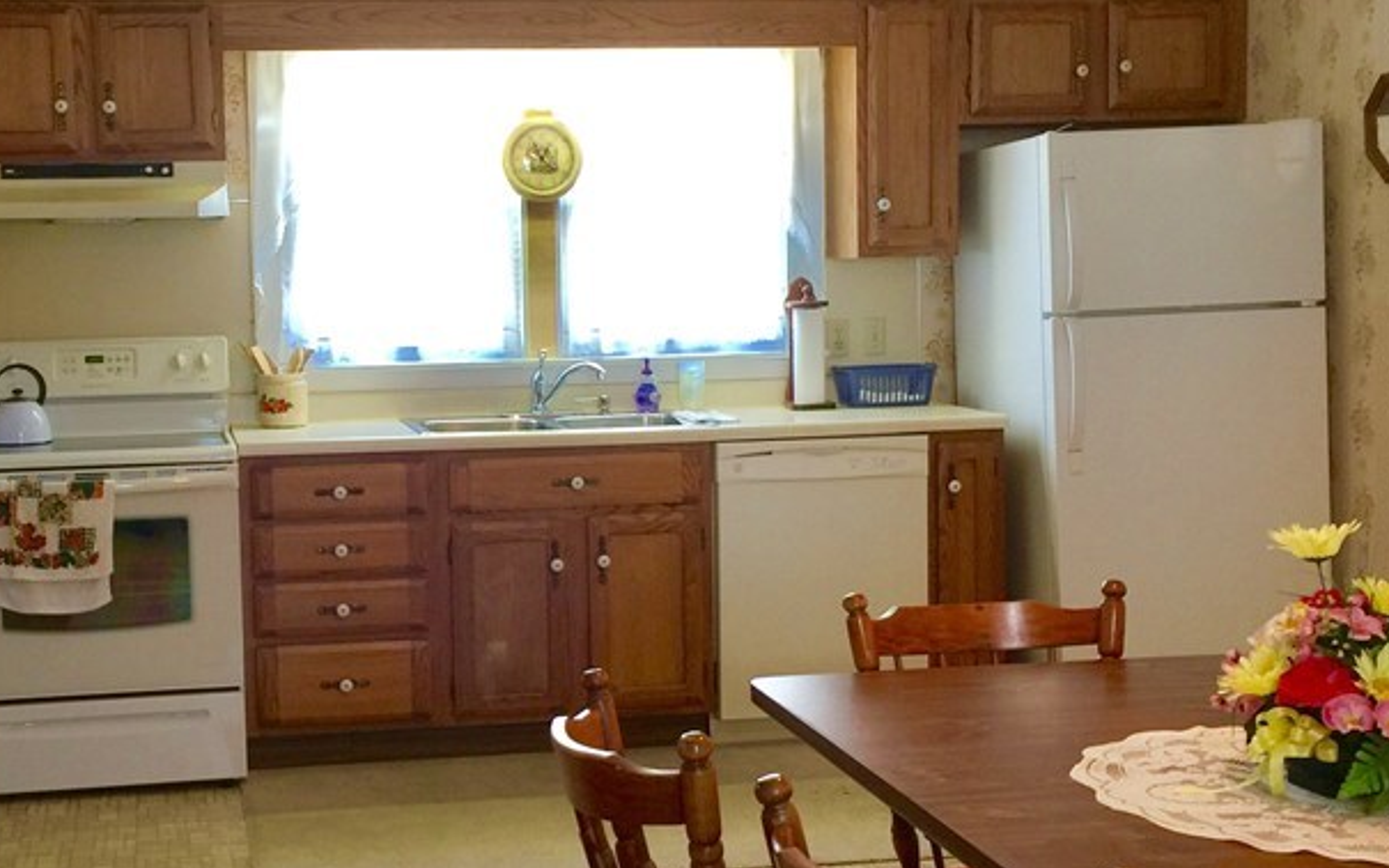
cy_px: 436
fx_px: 1968
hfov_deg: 38.2
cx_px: 411
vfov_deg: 24.9
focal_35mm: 52
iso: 32
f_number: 2.2
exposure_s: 1/15
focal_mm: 4.15
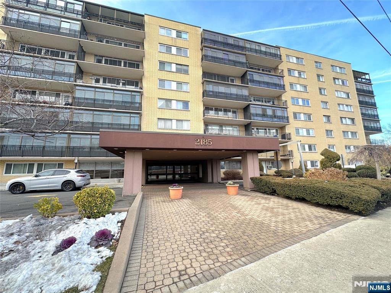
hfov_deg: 102.1
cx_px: 196
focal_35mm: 14
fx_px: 158
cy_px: 146
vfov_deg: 85.7
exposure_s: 1/199
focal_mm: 2.22
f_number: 2.2
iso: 40
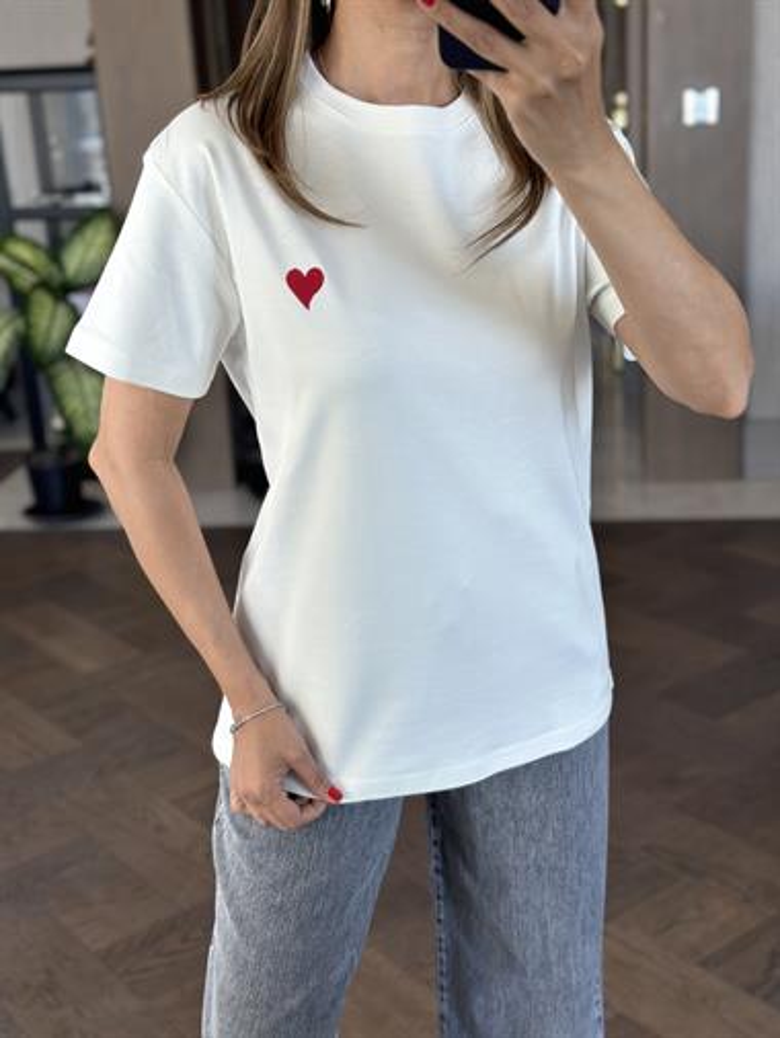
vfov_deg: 39.6
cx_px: 390
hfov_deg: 30.3
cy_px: 519
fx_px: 1441
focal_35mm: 48
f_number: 1.78
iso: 100
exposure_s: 1/164
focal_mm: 6.86
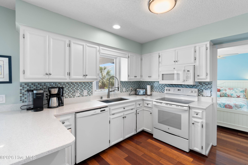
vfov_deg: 77.3
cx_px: 124
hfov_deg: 100.4
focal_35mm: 15
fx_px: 103
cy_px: 82
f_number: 4.5
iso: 100
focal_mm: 10
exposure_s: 1/6
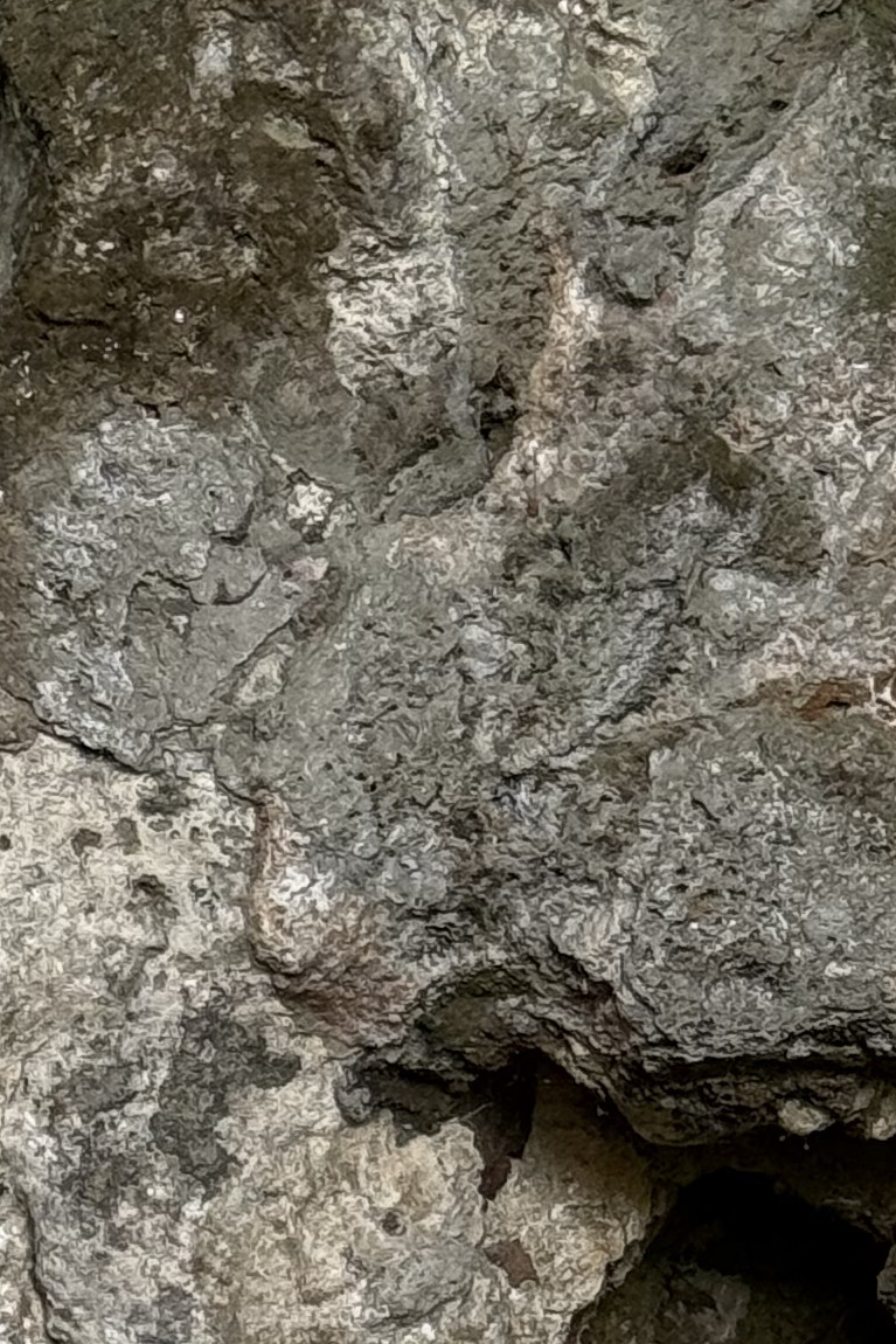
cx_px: -806
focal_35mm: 175
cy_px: 1616
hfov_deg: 7.6
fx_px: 6531
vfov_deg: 11.5
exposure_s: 1/121
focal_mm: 6.76
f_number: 1.78
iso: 50
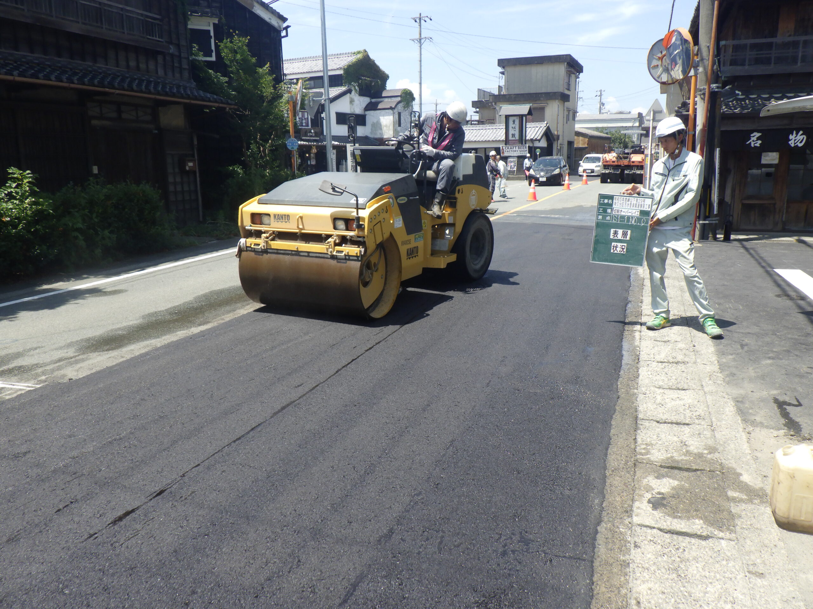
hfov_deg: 63.4
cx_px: 406
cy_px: 304
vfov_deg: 49.7
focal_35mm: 28
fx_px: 658
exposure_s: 1/500
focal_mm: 5
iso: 125
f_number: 4.2
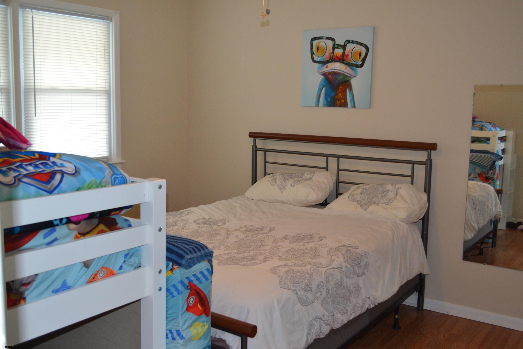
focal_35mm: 36
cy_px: 174
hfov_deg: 53.1
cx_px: 262
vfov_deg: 36.9
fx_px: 523
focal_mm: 24
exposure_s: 1/60
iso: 900
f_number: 4
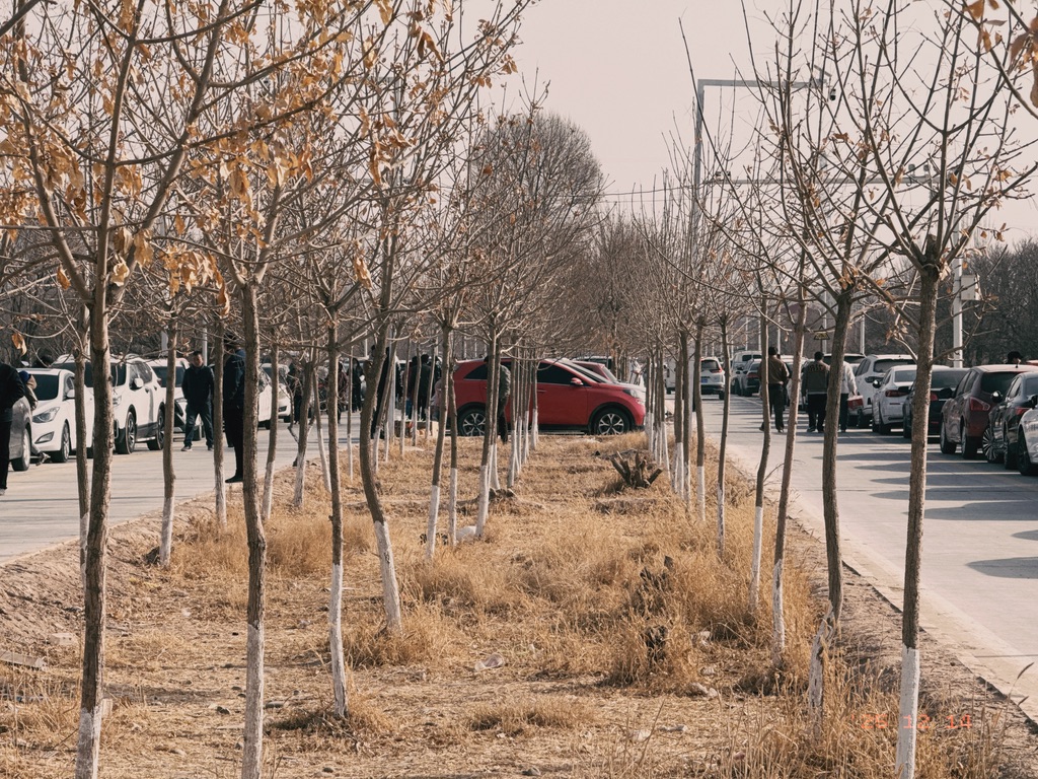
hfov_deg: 16.4
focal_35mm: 120
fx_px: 3598
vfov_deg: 12.3
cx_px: 519
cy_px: 390
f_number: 2.8
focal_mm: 15.66
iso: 50
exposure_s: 1/1064
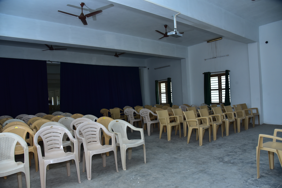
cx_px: 141
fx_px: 188
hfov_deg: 73.7
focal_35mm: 24
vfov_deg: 53.2
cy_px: 94
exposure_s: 1/125
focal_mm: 24
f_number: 5.6
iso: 500
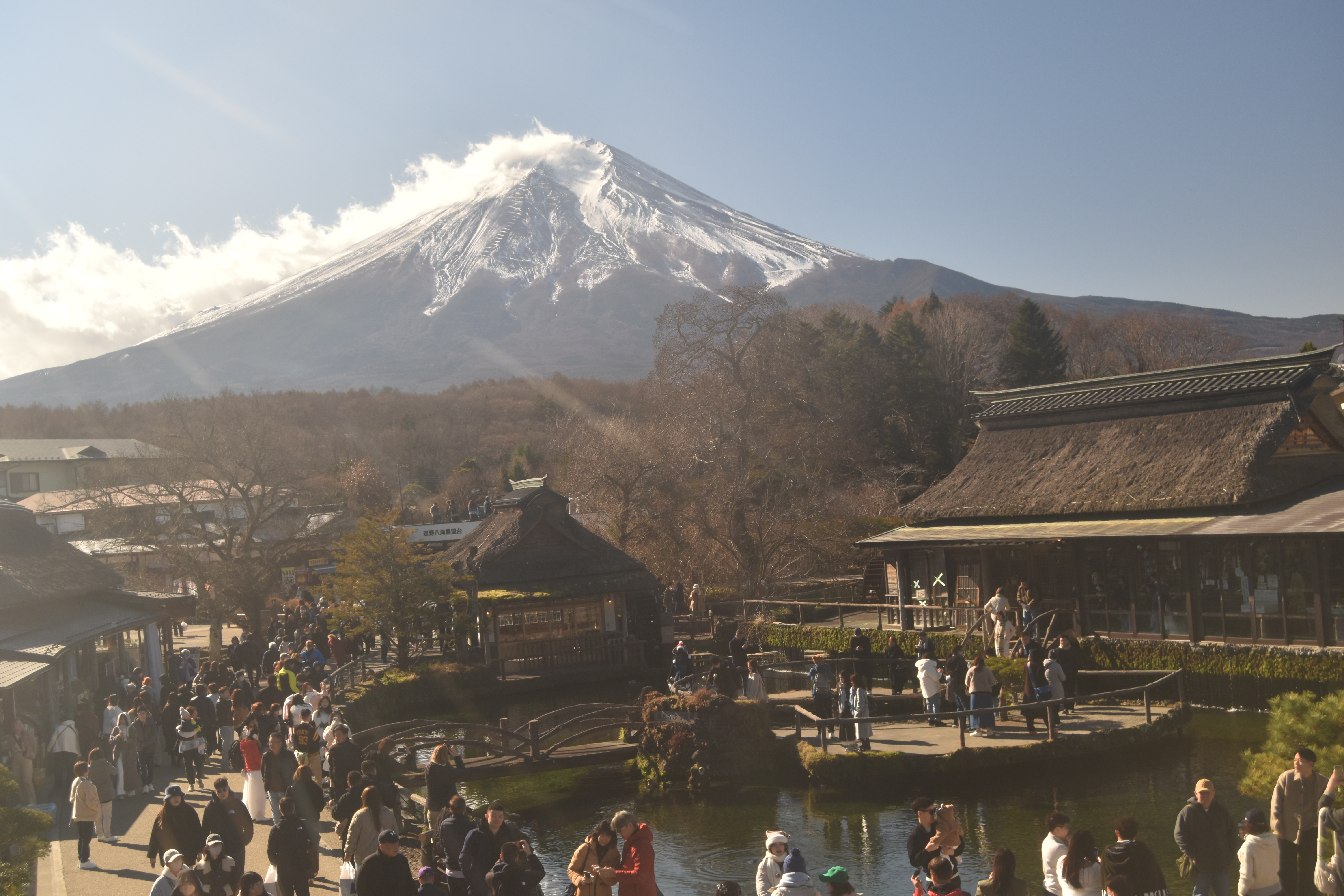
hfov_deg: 42.3
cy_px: 448
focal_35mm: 46
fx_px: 1736
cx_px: 672
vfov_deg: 28.9
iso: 200
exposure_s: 1/200
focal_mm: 31
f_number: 7.1
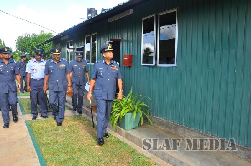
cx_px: 126
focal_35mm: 27
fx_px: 188
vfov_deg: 47.8
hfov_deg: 67.5
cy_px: 83
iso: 320
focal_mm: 18
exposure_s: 1/160
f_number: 9
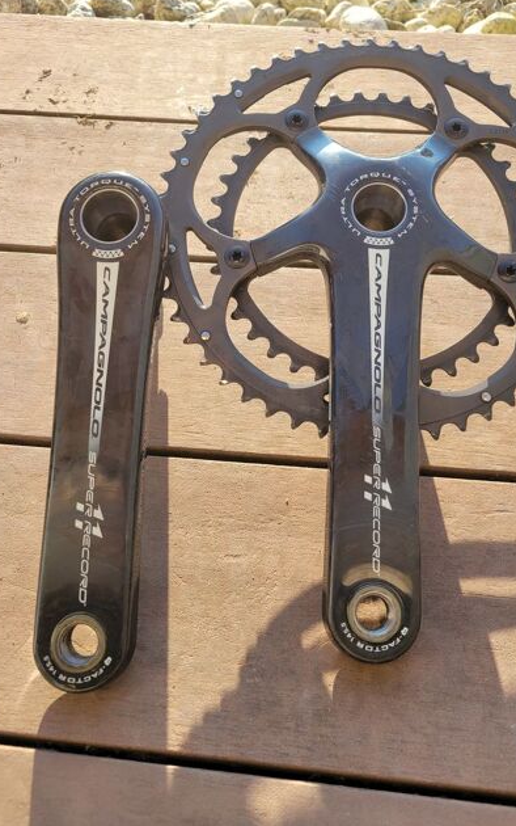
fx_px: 630
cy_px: 409
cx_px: 276
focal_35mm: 28
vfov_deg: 66.5
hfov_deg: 44.5
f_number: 1.8
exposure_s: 1/472
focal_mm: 5.4
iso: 40
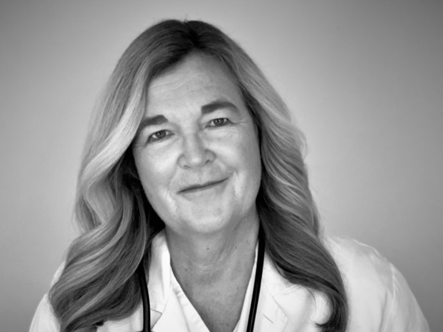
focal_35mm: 75
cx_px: 192
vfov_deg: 19.6
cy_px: 234
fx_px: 960
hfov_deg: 26.0
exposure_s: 1/33
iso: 250
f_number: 2
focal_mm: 6
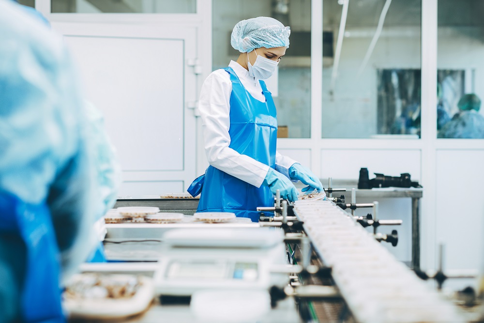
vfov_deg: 16.1
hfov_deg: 23.9
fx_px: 1143
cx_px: 242
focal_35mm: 85
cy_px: 162
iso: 200
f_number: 2.8
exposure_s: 1/160
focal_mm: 85
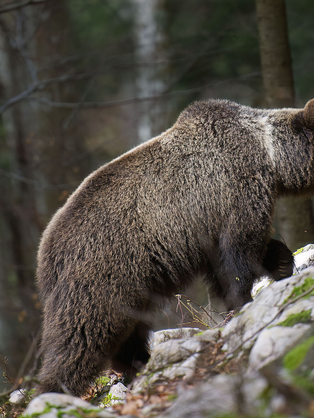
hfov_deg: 3.7
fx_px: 4896
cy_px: 209
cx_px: 199
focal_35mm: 405
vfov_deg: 4.9
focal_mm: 280
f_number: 4
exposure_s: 1/1000
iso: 1800
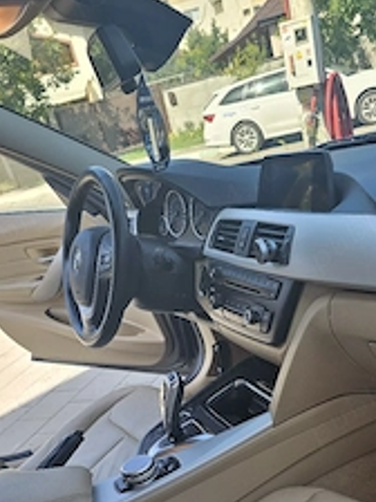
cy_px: 417
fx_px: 594
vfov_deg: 43.2
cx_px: 253
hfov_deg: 34.8
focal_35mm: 41
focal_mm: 6.3
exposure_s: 1/137
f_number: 1.7
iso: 10
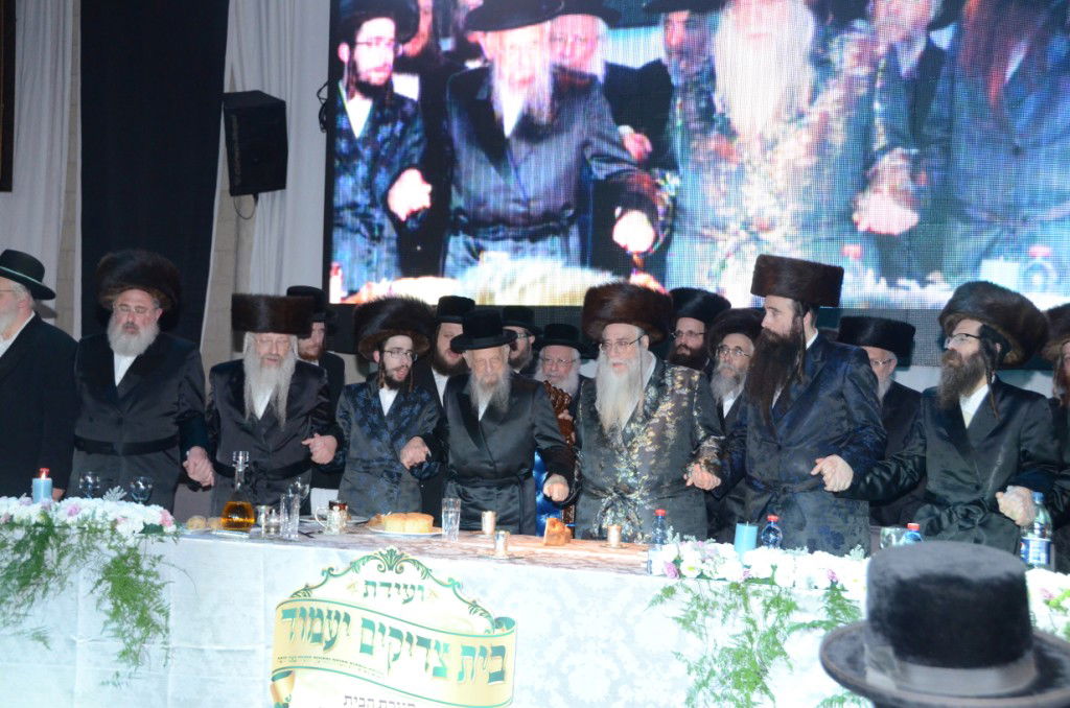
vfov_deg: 27.9
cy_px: 354
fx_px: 1424
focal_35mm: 48
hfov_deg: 41.2
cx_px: 535
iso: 2500
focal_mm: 32
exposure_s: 1/160
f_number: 5.6
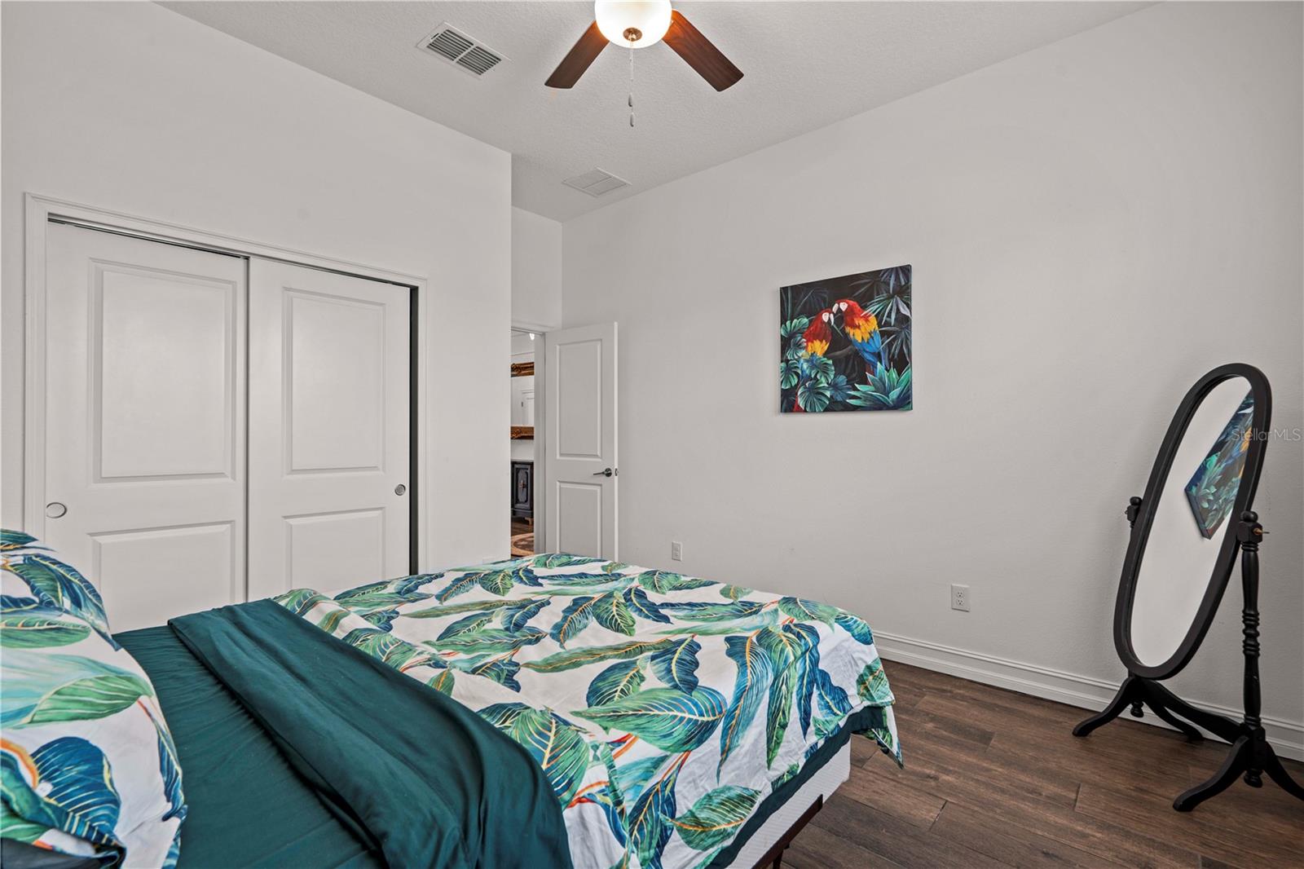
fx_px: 579
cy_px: 434
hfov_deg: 96.7
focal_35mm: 16
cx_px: 652
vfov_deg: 73.7
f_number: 8
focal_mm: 16
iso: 250
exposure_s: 1/4
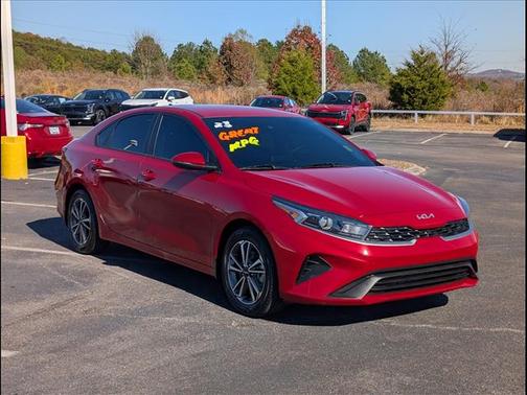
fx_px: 746
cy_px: 198
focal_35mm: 49
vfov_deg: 29.7
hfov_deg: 38.9
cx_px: 264
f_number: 1.68
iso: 19
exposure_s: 1/2000
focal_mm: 6.9
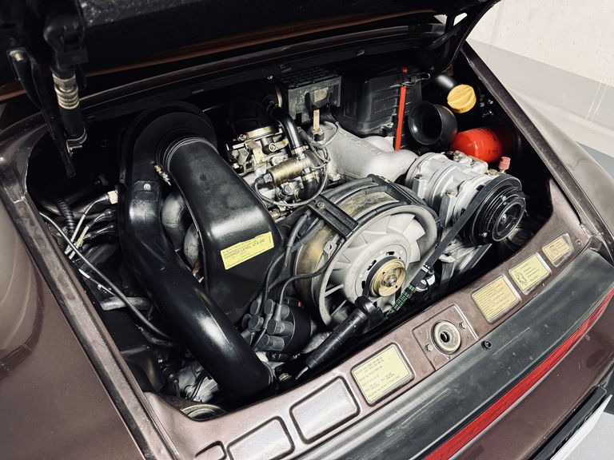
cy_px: 230
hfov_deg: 71.6
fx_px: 426
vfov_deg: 56.8
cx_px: 307
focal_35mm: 24
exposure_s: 1/50
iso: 640
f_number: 1.78
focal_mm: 6.76
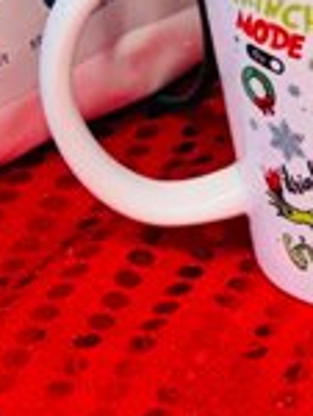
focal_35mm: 208
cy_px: -402
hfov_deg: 6.2
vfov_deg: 9.0
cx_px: 1116
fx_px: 2501
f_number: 1.6
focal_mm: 5.96
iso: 100
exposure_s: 1/120
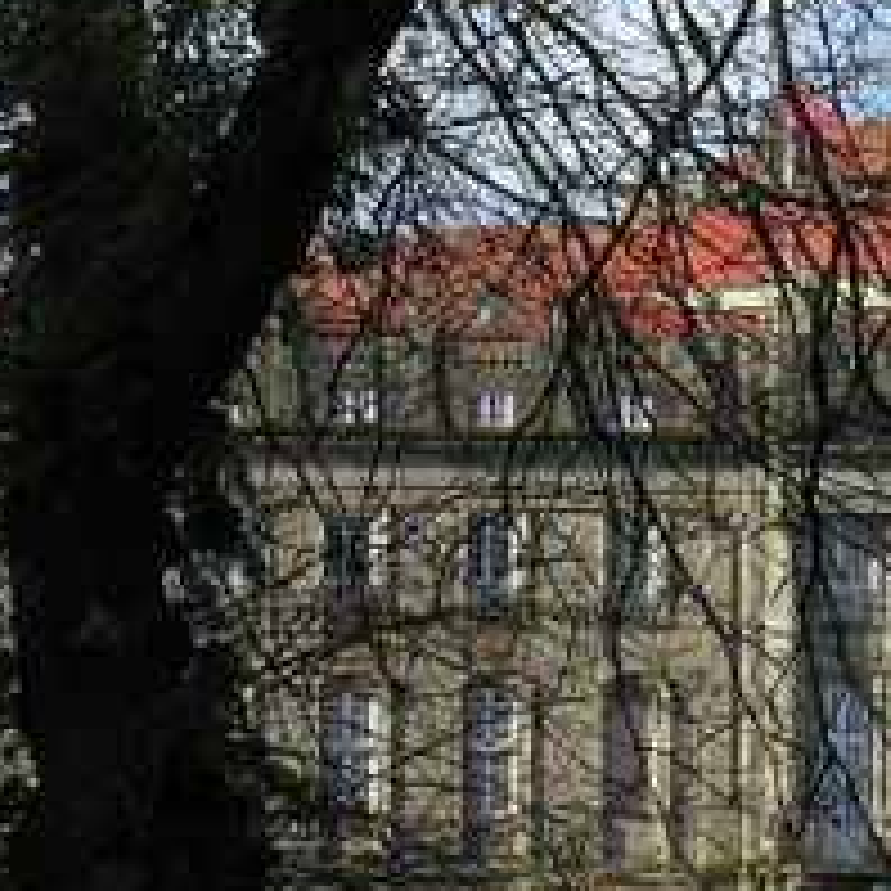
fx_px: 13192
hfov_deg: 3.8
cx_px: 1485
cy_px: -153
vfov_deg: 3.9
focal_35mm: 453
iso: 50
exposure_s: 1/200
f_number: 5.4
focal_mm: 32.4
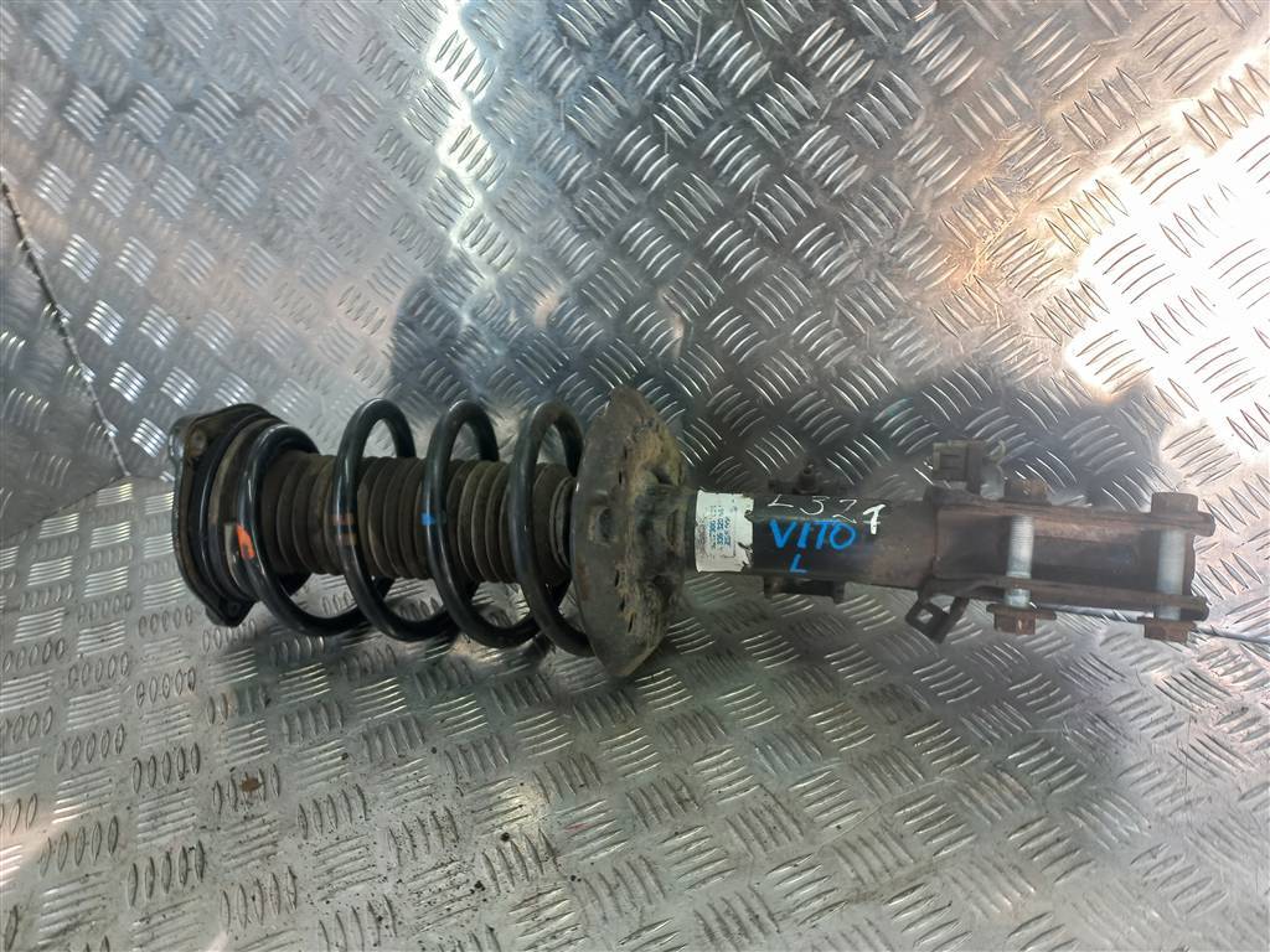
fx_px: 917
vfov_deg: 54.9
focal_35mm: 25
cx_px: 635
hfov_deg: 69.4
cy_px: 476
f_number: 1.8
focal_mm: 4.6
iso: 40
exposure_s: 1/50
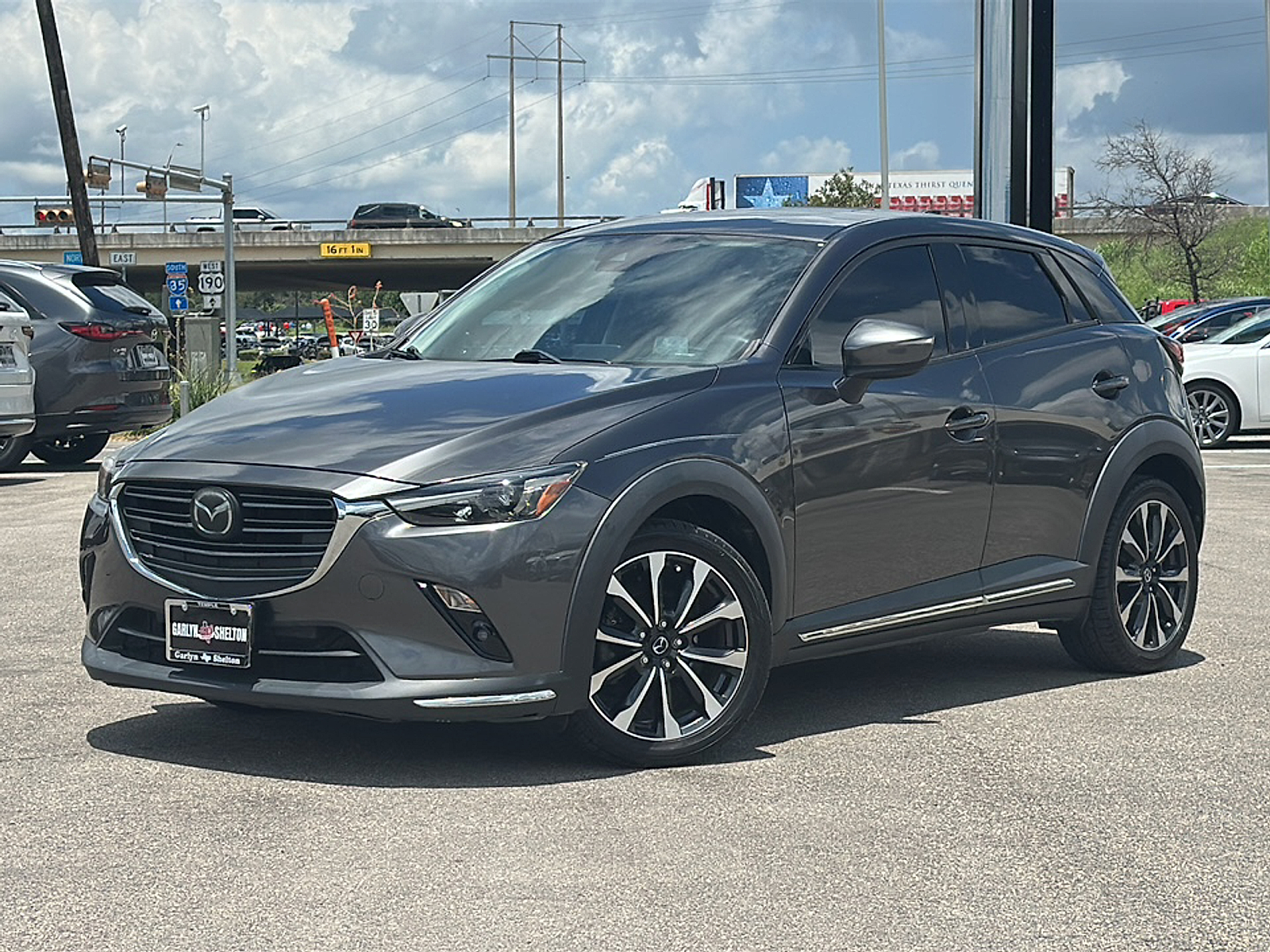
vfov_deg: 22.3
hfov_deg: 29.4
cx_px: 635
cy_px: 476
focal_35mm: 66
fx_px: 2421
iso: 100
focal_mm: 6.86
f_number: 1.78
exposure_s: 1/6711
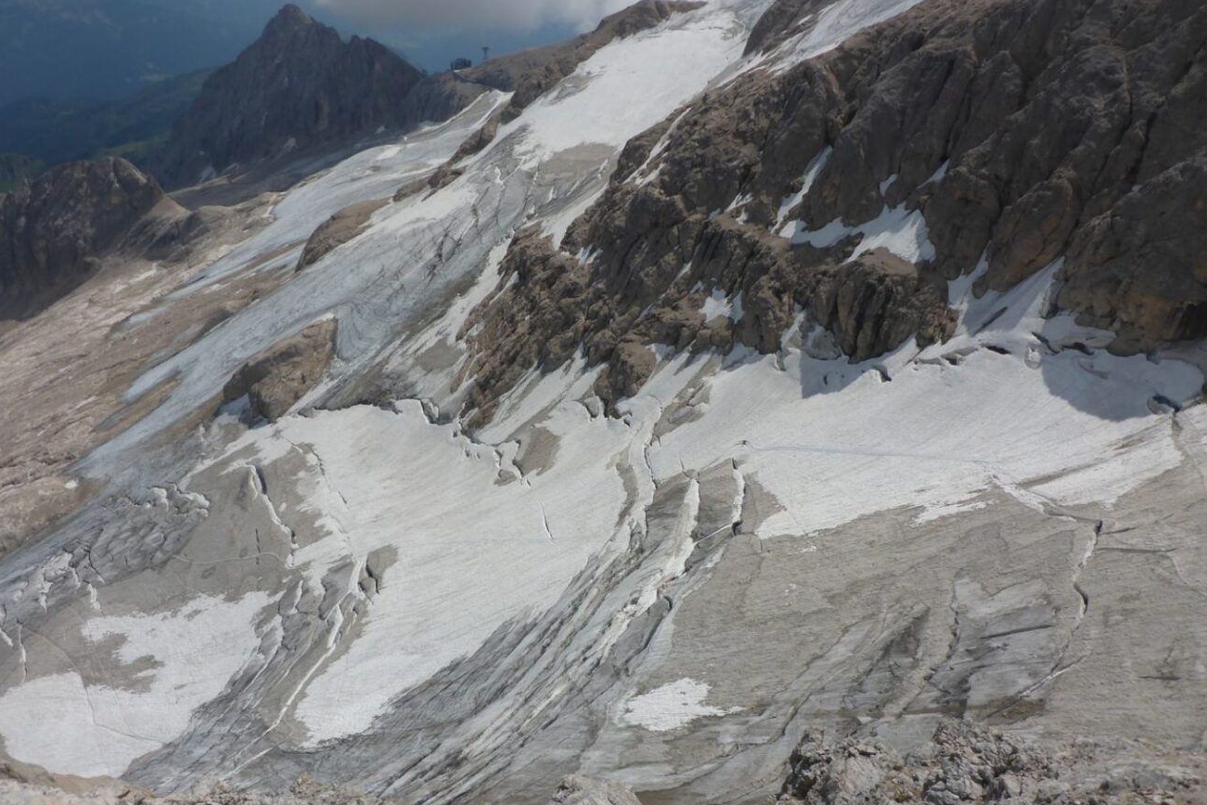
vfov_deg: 43.6
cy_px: 413
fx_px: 1006
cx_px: 587
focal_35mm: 30
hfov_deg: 61.9
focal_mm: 4.9
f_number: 10
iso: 100
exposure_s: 1/320
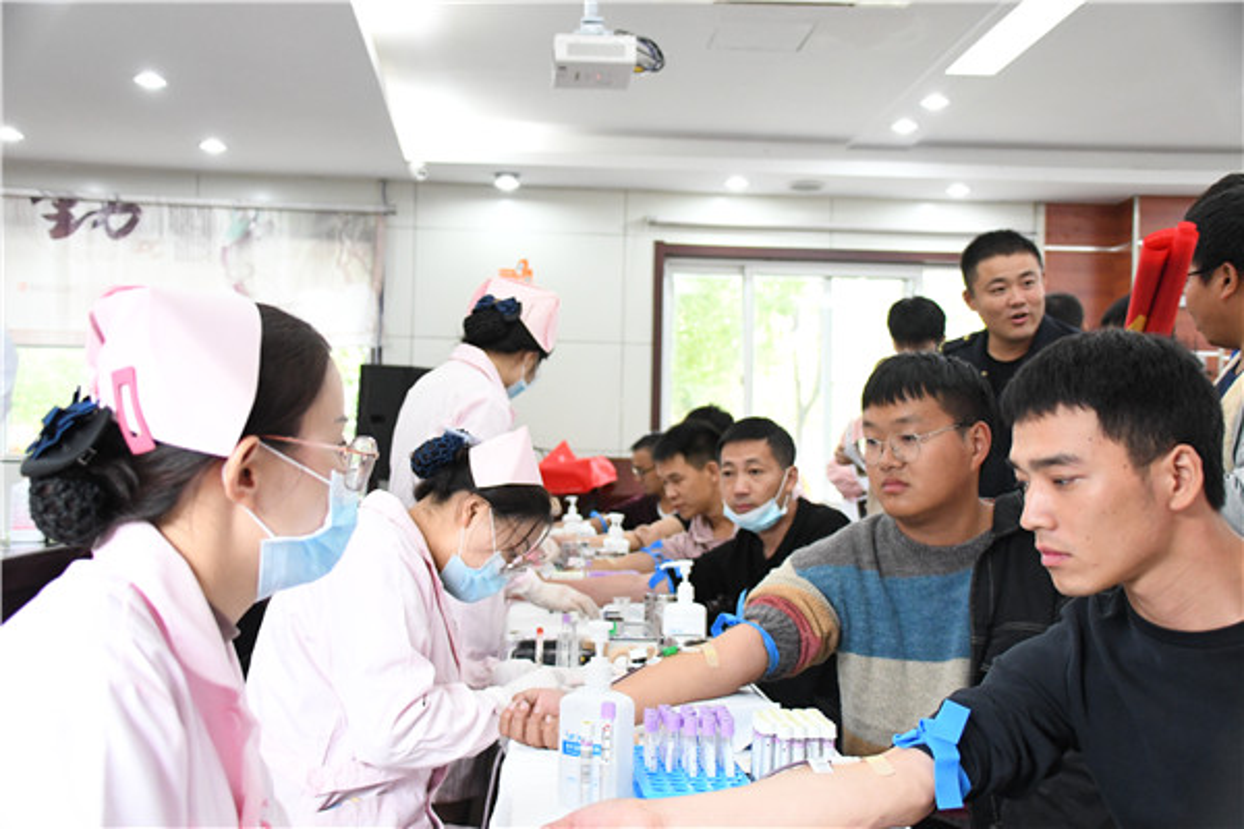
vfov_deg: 31.9
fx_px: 1451
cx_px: 622
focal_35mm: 42
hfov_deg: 46.4
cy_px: 414
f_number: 4.5
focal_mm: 28
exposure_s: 1/100
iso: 4000
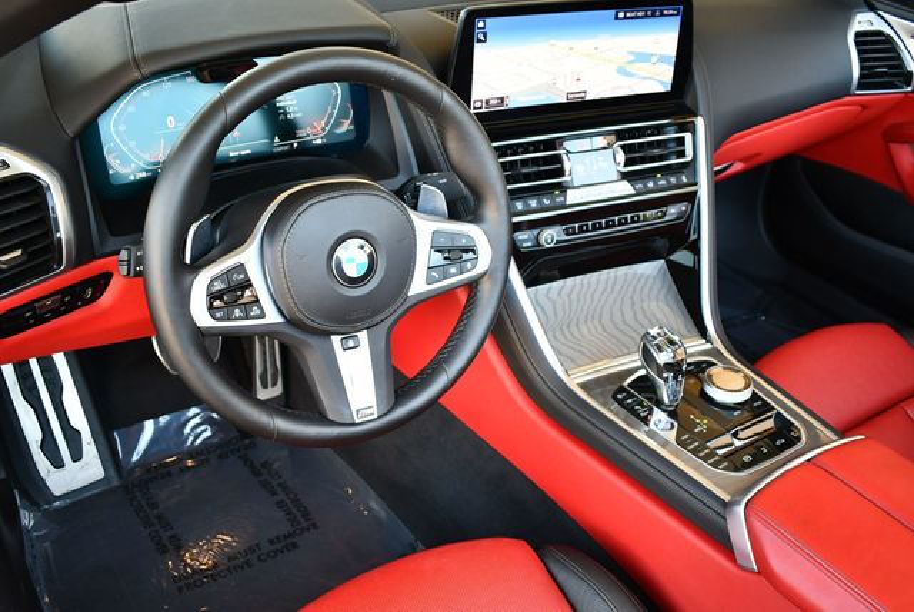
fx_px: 915
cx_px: 457
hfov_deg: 53.1
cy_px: 306
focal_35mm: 36
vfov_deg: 36.9
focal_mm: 18
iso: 800
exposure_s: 1/200
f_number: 3.5
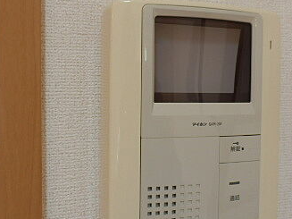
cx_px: 191
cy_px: 98
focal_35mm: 47
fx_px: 396
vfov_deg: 30.8
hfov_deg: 40.0
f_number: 3
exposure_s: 1/30
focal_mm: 4.2
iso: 80
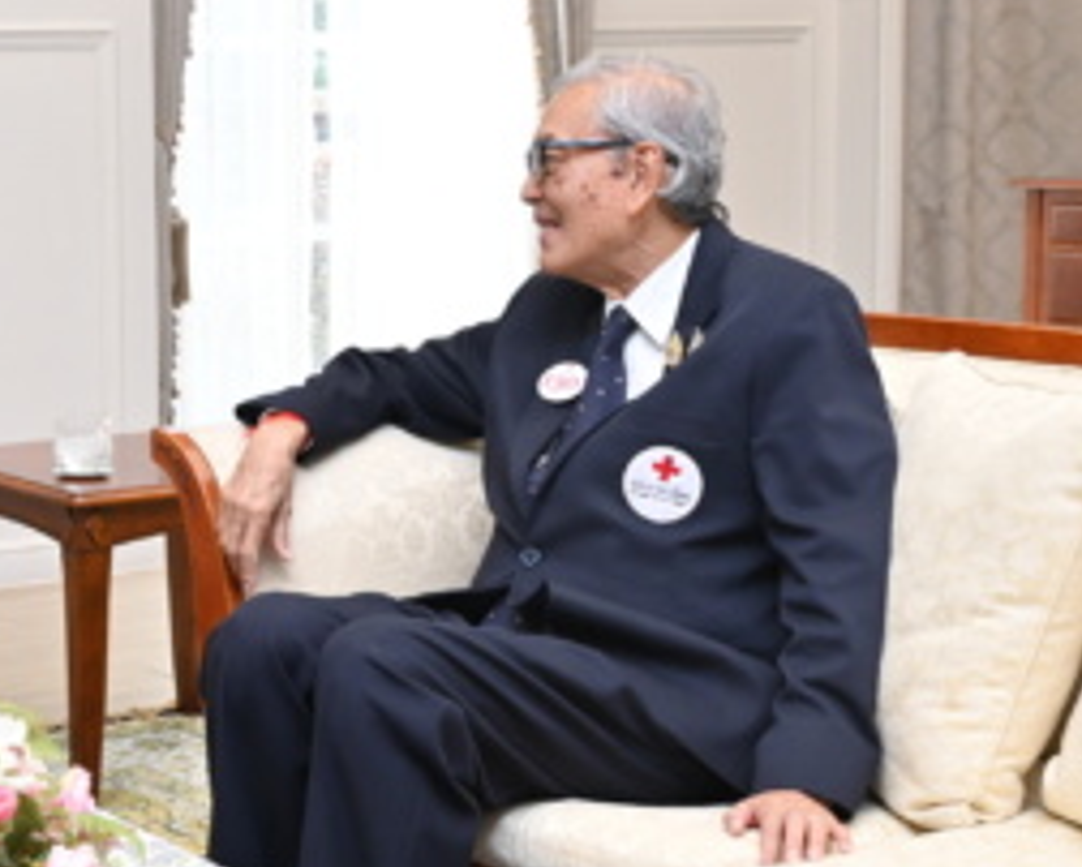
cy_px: 367
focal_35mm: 78
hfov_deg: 23.1
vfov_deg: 19.7
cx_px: -69
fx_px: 2500
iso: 1250
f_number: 6.3
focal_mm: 35
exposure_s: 1/125
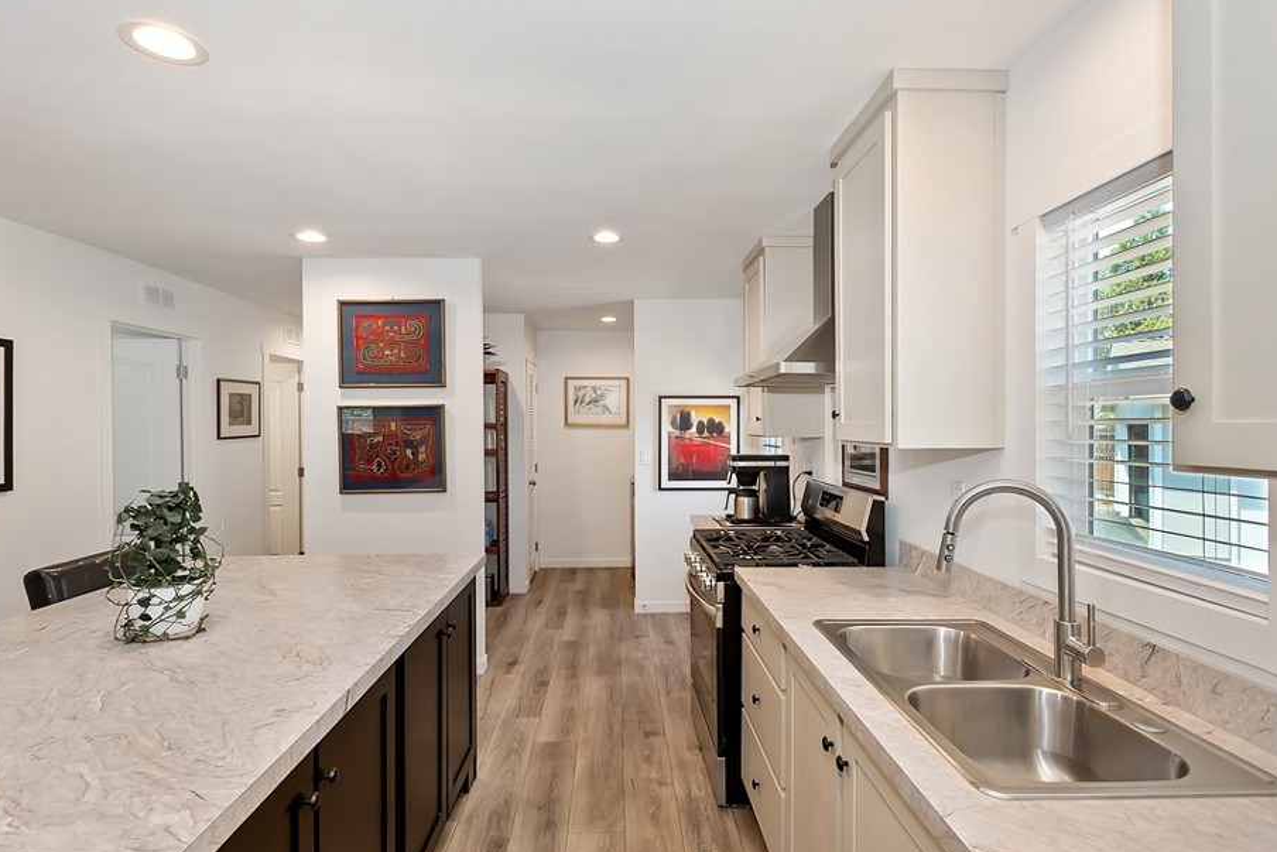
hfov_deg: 93.3
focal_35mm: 17
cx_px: 638
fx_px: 603
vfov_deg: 70.5
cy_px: 425
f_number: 8
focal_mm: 10
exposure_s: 1/30
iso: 360
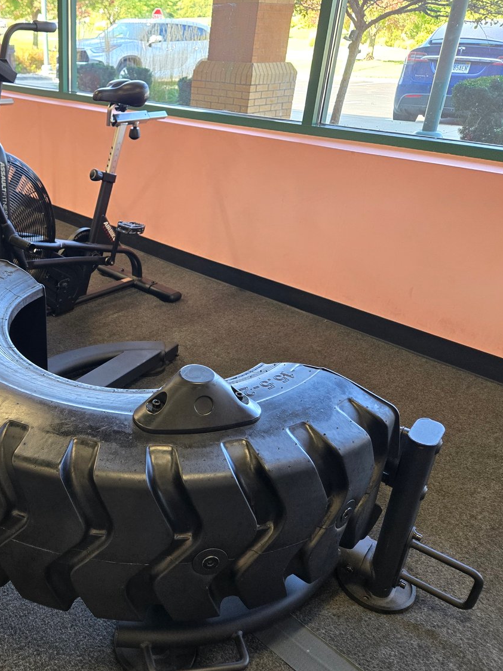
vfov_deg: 58.4
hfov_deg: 43.3
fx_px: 601
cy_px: 333
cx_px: 101
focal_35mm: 31
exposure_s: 1/120
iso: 200
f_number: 1.8
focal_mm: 5.4
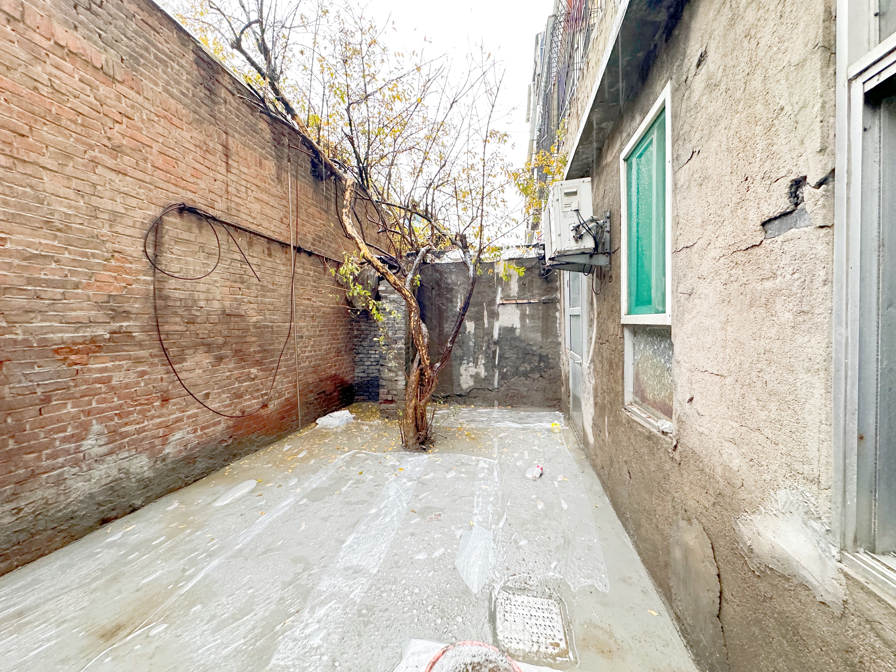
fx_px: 362
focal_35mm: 14
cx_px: 448
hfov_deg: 102.1
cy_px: 336
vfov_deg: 85.7
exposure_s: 1/96
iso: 320
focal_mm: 2.22
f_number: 2.2
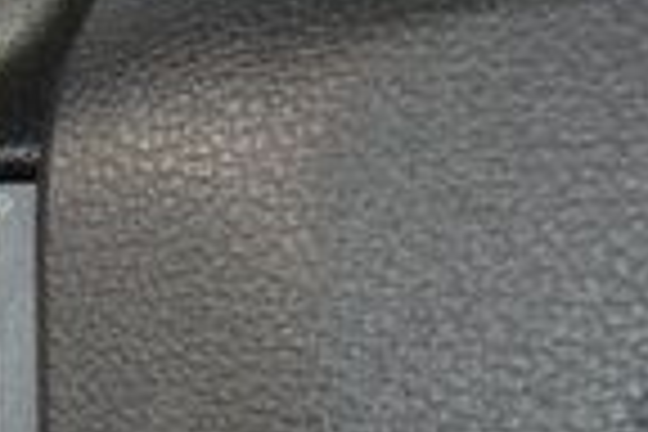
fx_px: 8405
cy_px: 610
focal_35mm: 467
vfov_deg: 2.9
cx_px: -351
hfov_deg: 4.4
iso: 1400
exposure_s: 1/50
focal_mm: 70
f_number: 4.5
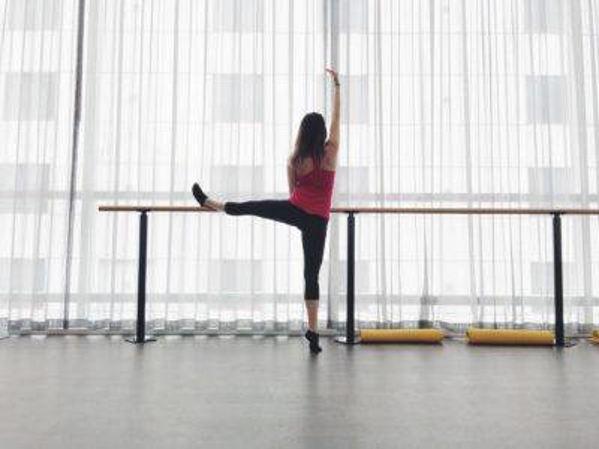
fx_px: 502
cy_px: 224
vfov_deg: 48.2
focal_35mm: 29
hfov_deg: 61.7
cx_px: 300
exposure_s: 1/159
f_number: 2.2
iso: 25
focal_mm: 4.15
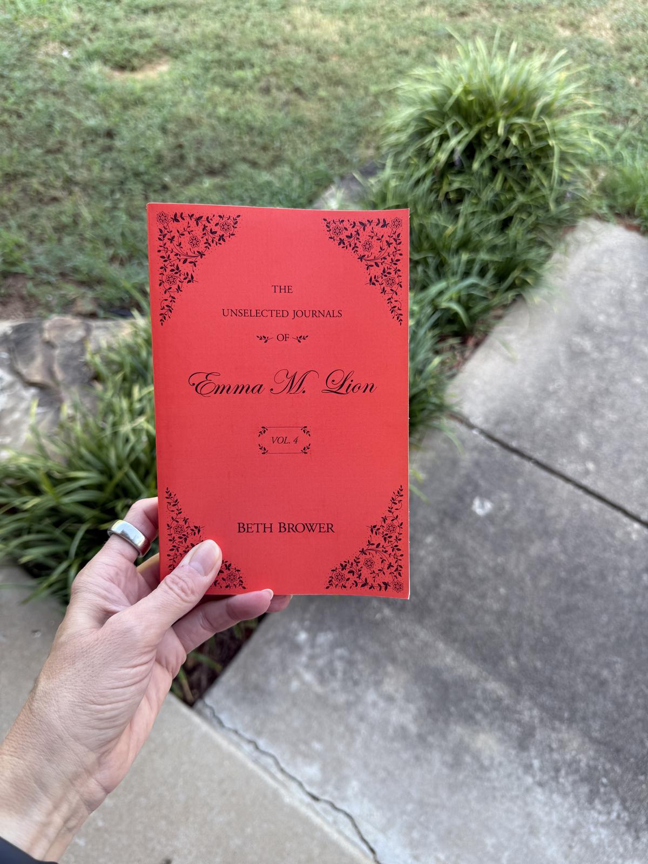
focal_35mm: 24
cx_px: 324
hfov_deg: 56.8
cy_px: 432
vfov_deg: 71.6
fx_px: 599
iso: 64
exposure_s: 1/151
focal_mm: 6.76
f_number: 1.78
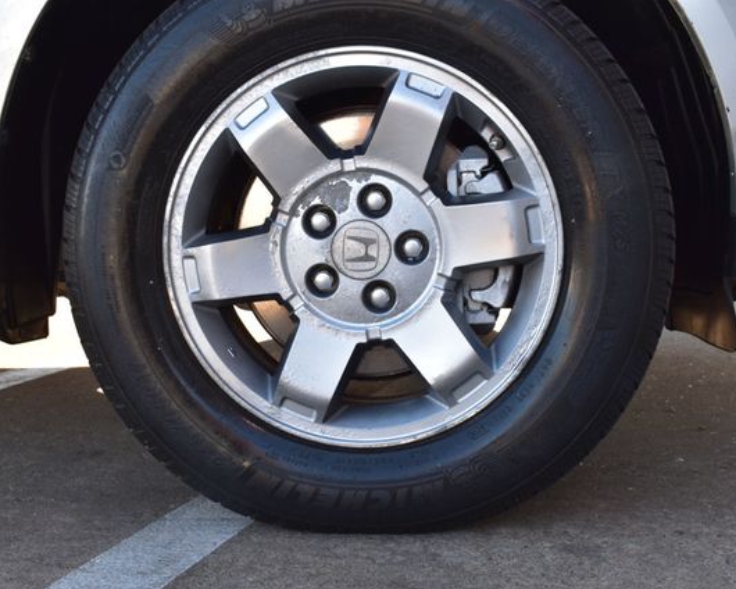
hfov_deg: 36.7
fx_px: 1111
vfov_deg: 29.7
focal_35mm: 51
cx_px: 376
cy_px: 294
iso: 400
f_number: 9
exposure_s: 1/100
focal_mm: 30
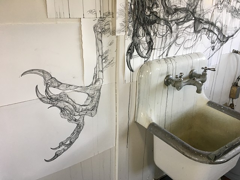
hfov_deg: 61.7
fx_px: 201
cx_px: 120
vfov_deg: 48.2
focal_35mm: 29
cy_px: 90
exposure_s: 1/30
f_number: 2.2
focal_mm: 4.2
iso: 32
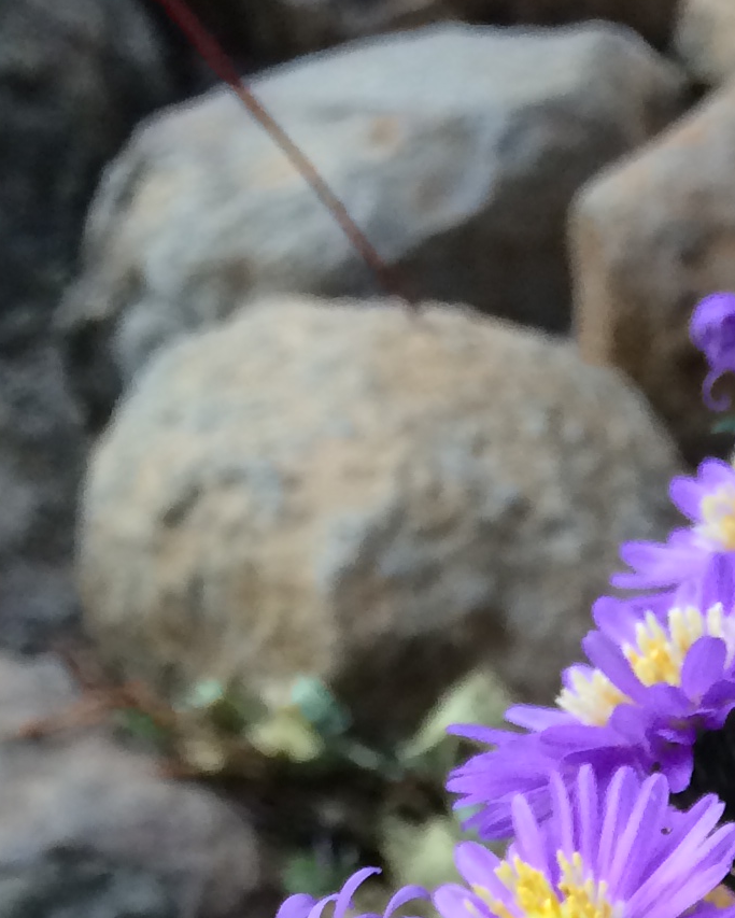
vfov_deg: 15.0
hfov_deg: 13.1
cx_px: 1044
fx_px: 3044
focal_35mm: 112
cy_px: 1633
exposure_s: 1/30
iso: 50
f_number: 2.2
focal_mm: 4.12
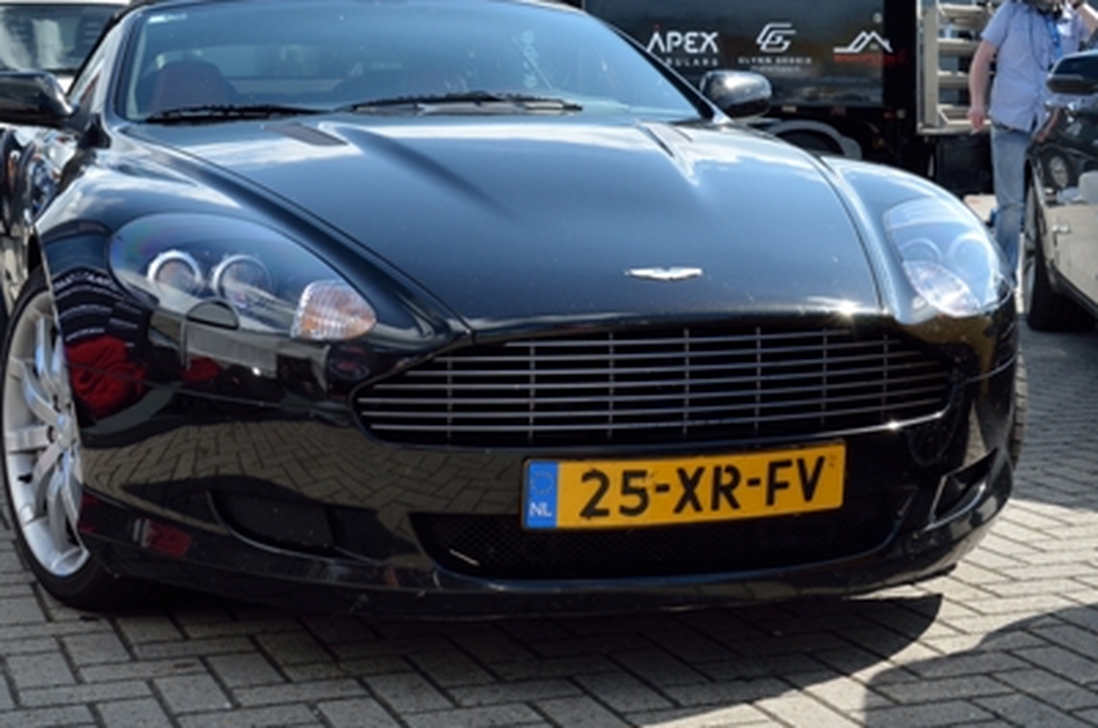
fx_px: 1887
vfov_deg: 21.7
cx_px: 425
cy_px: 227
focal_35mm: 62
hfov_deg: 32.3
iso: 400
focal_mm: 26
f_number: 11
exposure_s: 1/500
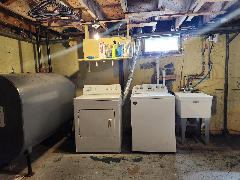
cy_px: 90
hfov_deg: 73.9
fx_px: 159
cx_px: 120
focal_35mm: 23
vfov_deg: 58.9
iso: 500
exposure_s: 1/120
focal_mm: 5.4
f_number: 1.8
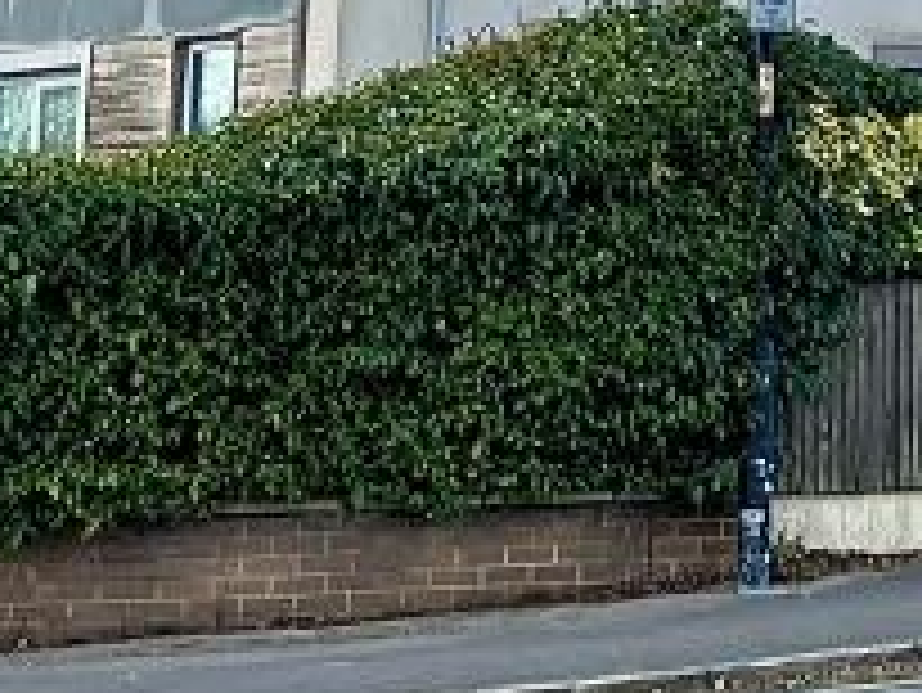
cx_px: 935
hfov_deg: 14.9
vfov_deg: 10.5
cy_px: -662
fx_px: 3465
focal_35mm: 130
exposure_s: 1/2208
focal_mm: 5.7
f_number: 1.5
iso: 50
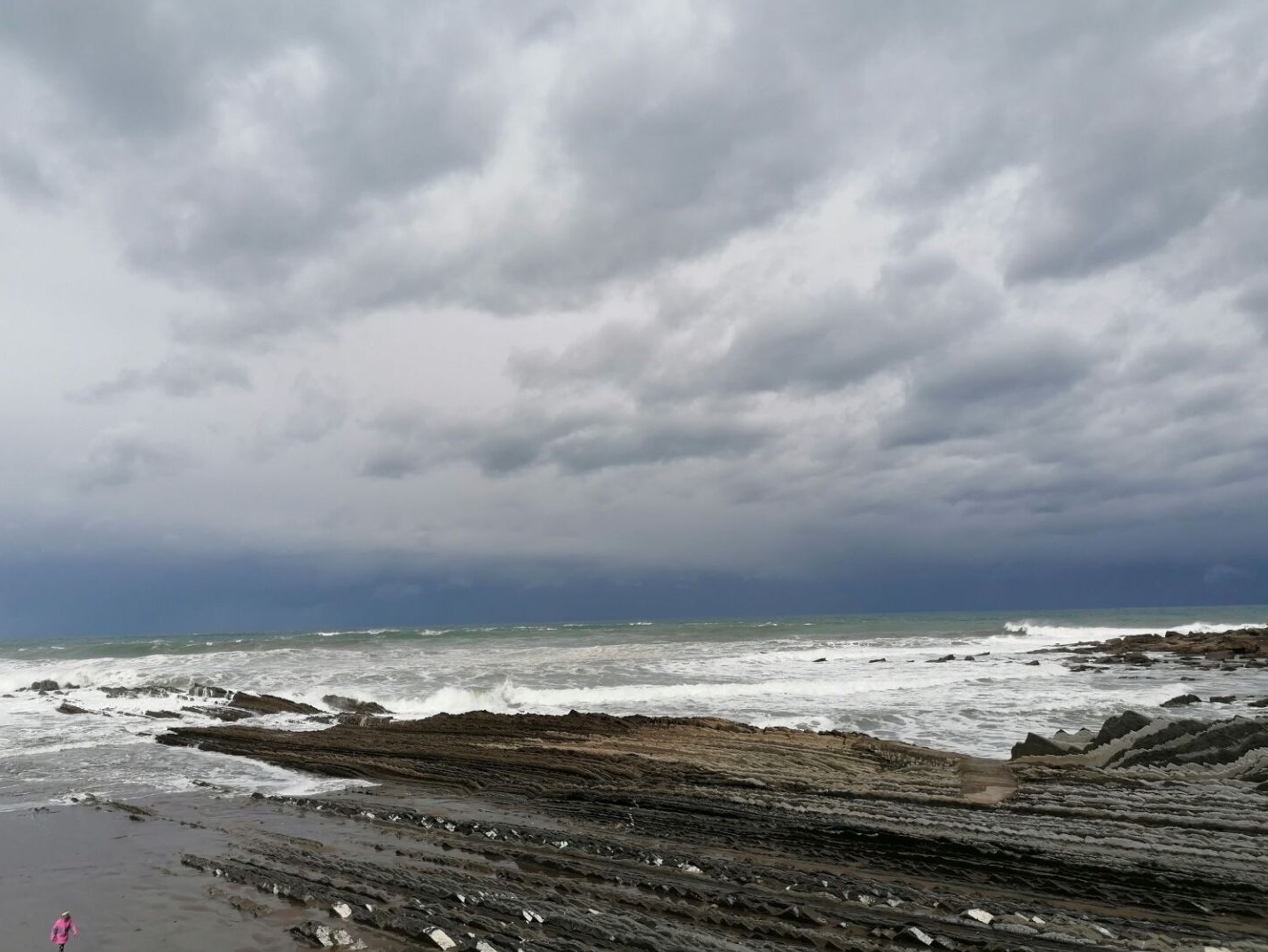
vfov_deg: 48.2
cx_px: 591
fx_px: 1062
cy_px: 452
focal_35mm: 29
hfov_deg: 61.6
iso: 50
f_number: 1.8
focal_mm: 4.75
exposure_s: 1/1779
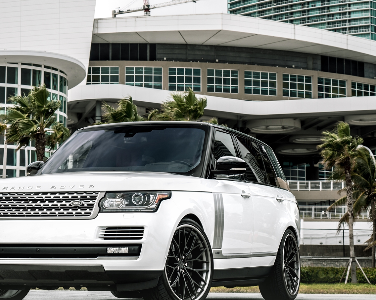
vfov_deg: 13.9
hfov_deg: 17.3
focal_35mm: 111
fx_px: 1235
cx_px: 167
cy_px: 158
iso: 125
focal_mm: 70
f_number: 7.1
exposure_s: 1/160
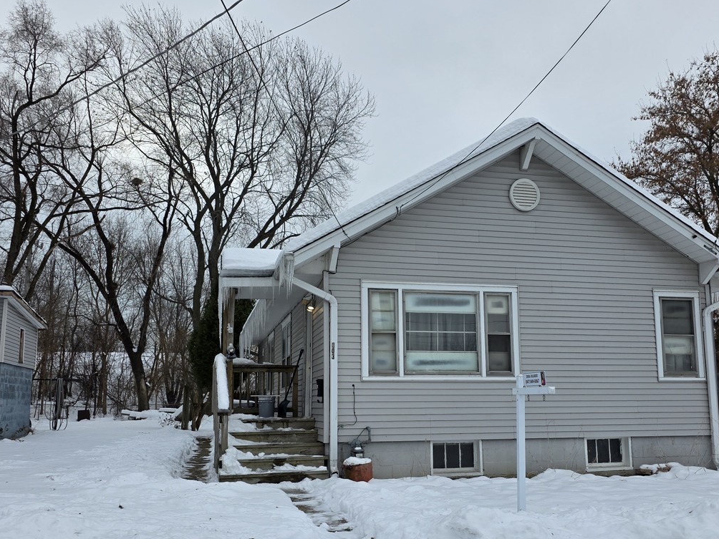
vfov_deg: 42.8
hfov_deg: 55.3
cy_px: 307
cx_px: 387
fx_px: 685
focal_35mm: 33
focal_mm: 6.3
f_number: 1.7
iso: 80
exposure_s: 1/4650
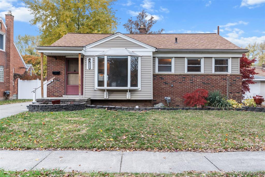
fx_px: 235
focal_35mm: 32
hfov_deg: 58.7
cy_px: 88
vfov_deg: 41.1
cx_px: 132
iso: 100
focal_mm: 32
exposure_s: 1/4
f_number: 8
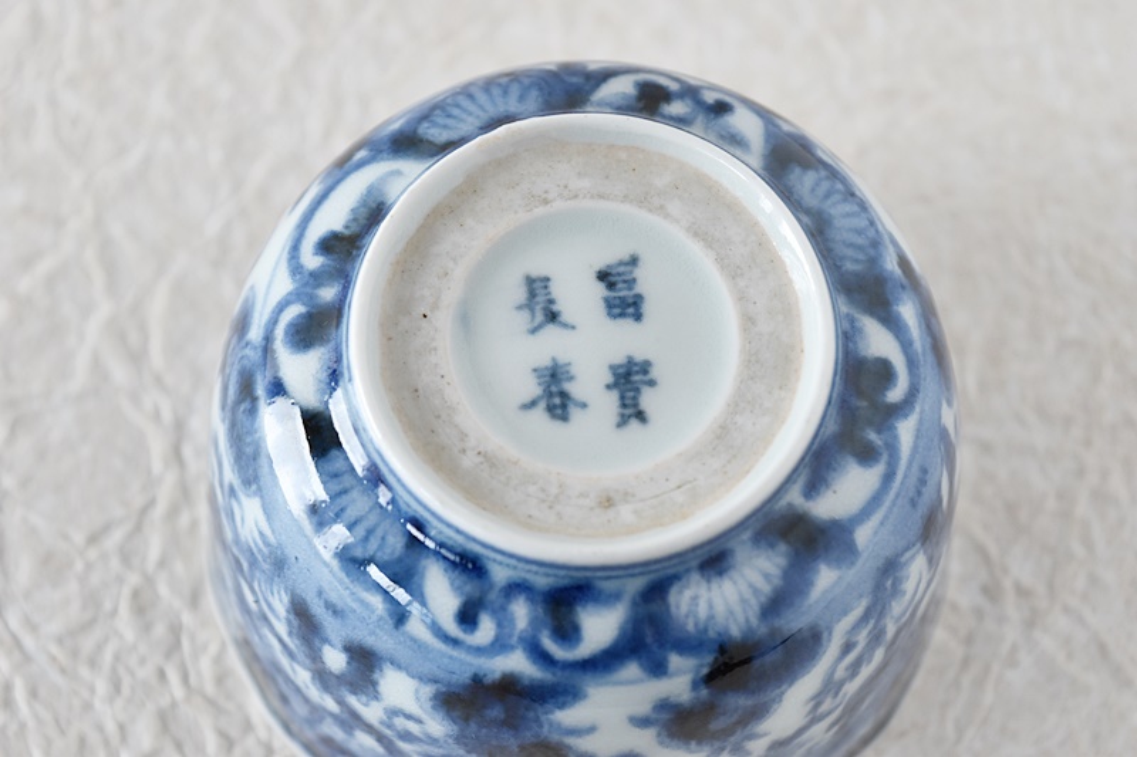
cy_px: 378
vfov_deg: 16.5
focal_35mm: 82
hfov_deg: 24.6
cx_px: 568
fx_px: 2605
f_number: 5.6
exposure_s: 1/4
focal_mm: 55
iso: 800
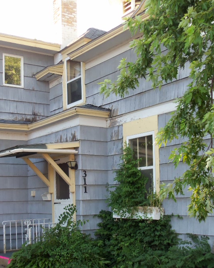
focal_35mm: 54
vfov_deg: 34.5
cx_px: 99
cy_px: 172
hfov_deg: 28.1
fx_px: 427
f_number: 3.4
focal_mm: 5.2
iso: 80
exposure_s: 1/60
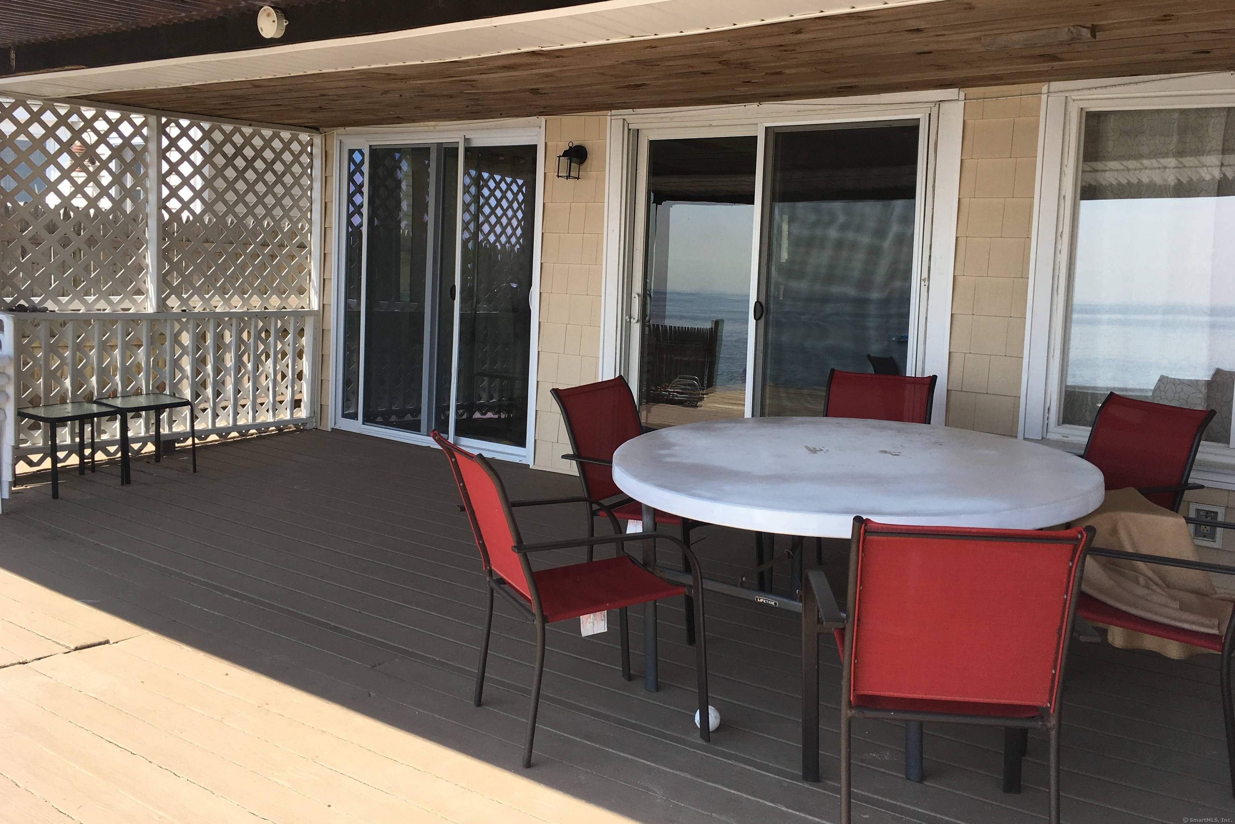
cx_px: 618
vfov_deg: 42.2
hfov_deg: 60.3
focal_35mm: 31
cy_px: 349
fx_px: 1063
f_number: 2.2
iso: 25
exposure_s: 1/674
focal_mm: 4.15
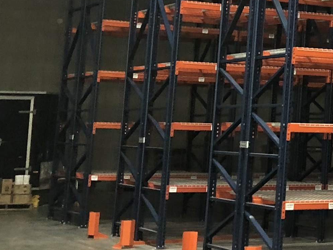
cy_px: -7
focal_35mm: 114
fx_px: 1097
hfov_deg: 15.1
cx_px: 586
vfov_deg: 12.8
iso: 50
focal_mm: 3.99
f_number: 1.8
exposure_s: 1/15
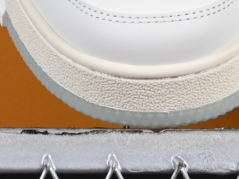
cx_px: 272
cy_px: -94
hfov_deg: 5.8
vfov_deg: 4.4
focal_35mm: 338
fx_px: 2333
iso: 160
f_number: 8
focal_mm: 50
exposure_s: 1/80
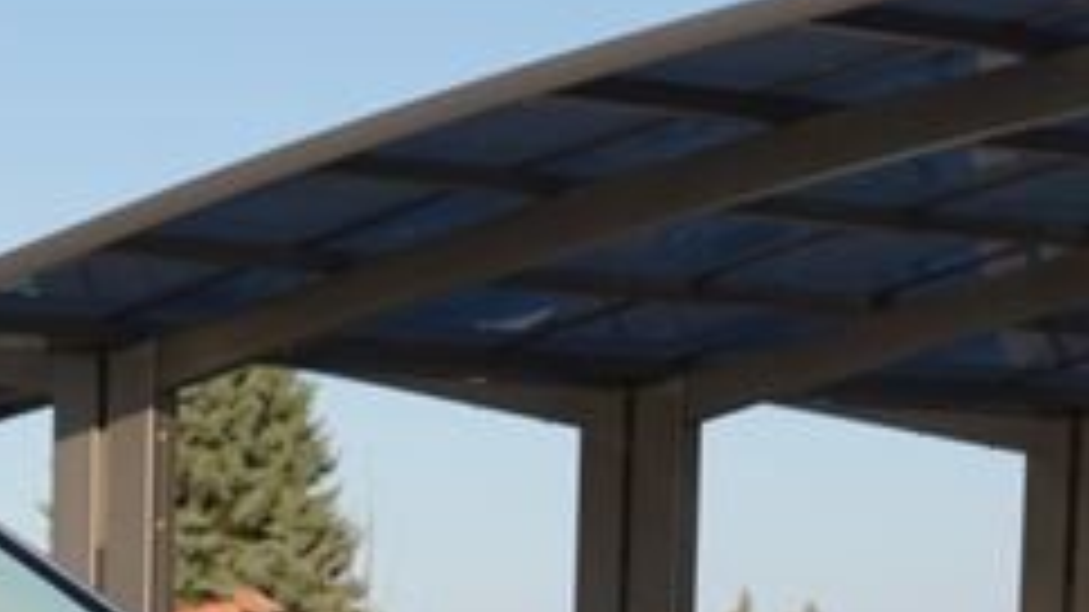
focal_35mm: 186
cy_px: 1330
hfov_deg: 11.2
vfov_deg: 6.3
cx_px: -486
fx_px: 5370
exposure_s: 1/320
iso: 100
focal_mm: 42
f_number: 7.1
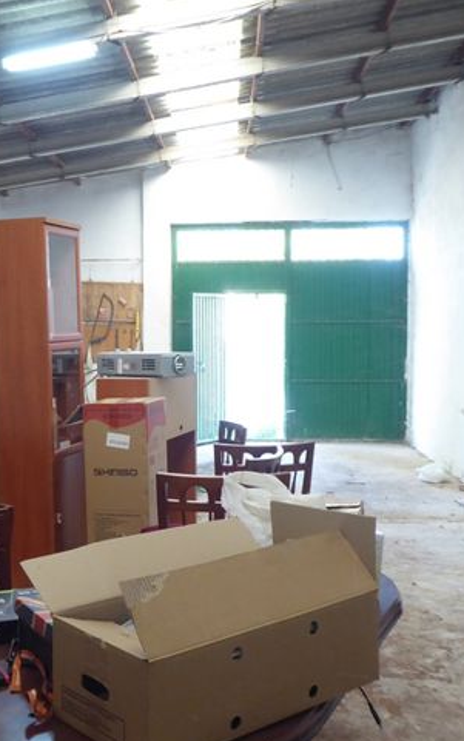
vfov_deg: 44.3
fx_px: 910
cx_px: 140
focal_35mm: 45
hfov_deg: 28.4
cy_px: 379
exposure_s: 1/15
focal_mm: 5
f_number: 3.5
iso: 400
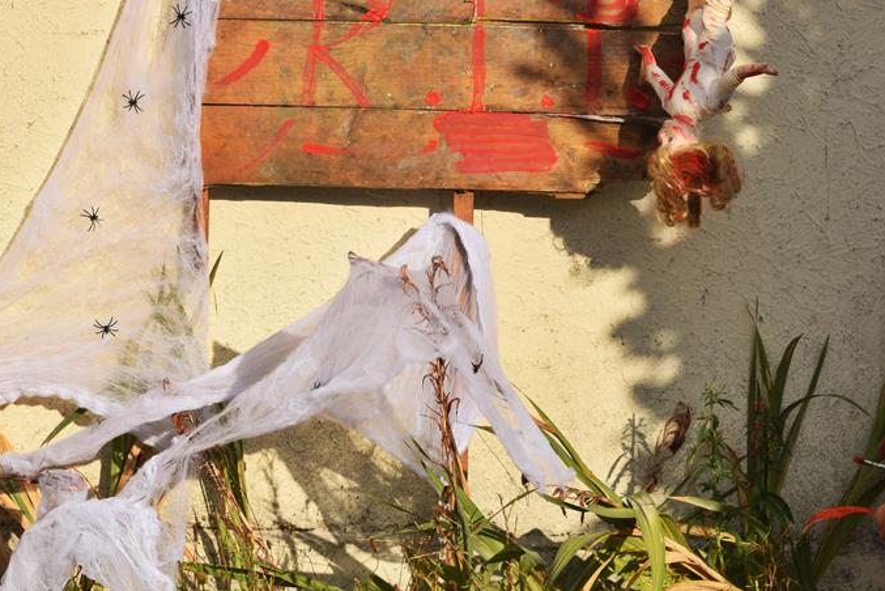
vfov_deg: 11.0
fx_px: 3068
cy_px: 178
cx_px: 441
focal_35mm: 125
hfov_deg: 16.4
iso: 200
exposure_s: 1/500
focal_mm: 55
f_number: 11
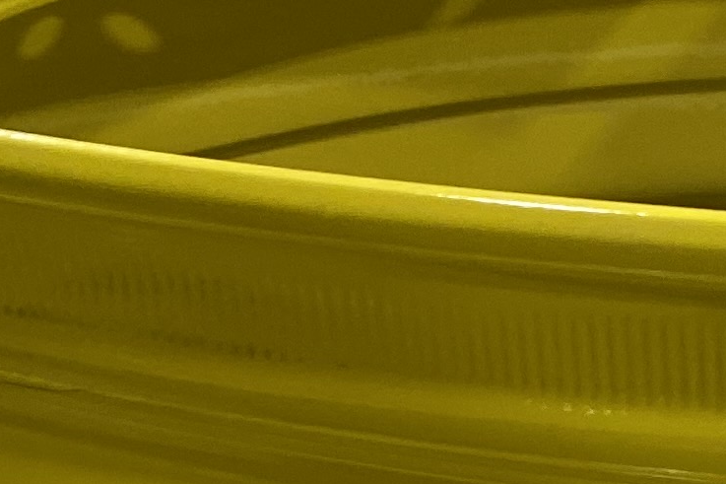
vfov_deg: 8.7
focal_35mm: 148
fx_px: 2984
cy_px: 986
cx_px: 1062
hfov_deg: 13.2
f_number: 1.8
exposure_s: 1/60
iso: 125
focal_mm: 4.25
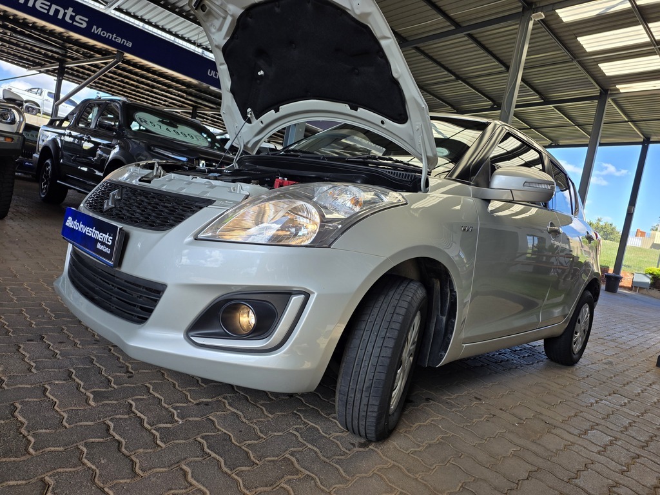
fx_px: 439
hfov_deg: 73.9
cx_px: 330
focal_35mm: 23
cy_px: 248
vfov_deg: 58.9
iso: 80
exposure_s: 1/1358
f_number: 1.7
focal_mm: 6.25
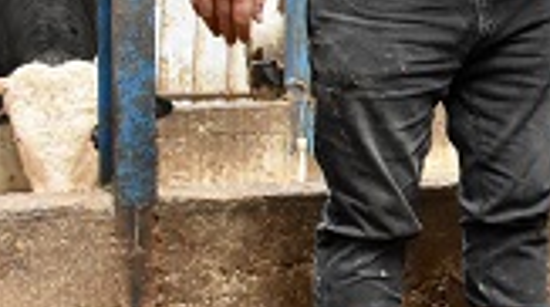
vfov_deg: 10.3
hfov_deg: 16.2
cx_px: 928
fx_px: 1689
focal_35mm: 116
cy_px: 40
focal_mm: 20
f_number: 5.6
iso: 4000
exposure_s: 1/125
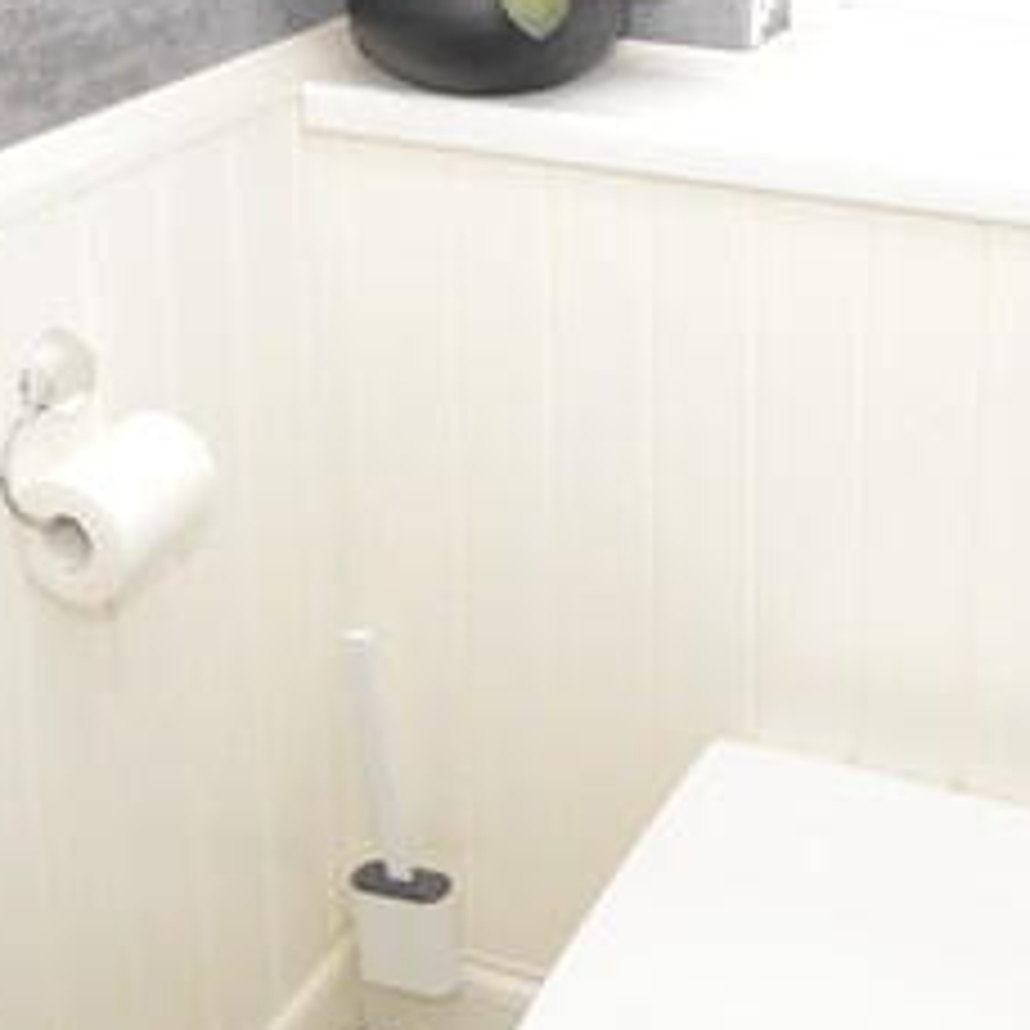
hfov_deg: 29.6
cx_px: 760
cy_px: 29
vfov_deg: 28.4
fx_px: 1919
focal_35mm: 57
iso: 3200
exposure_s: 1/60
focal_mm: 10
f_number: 4
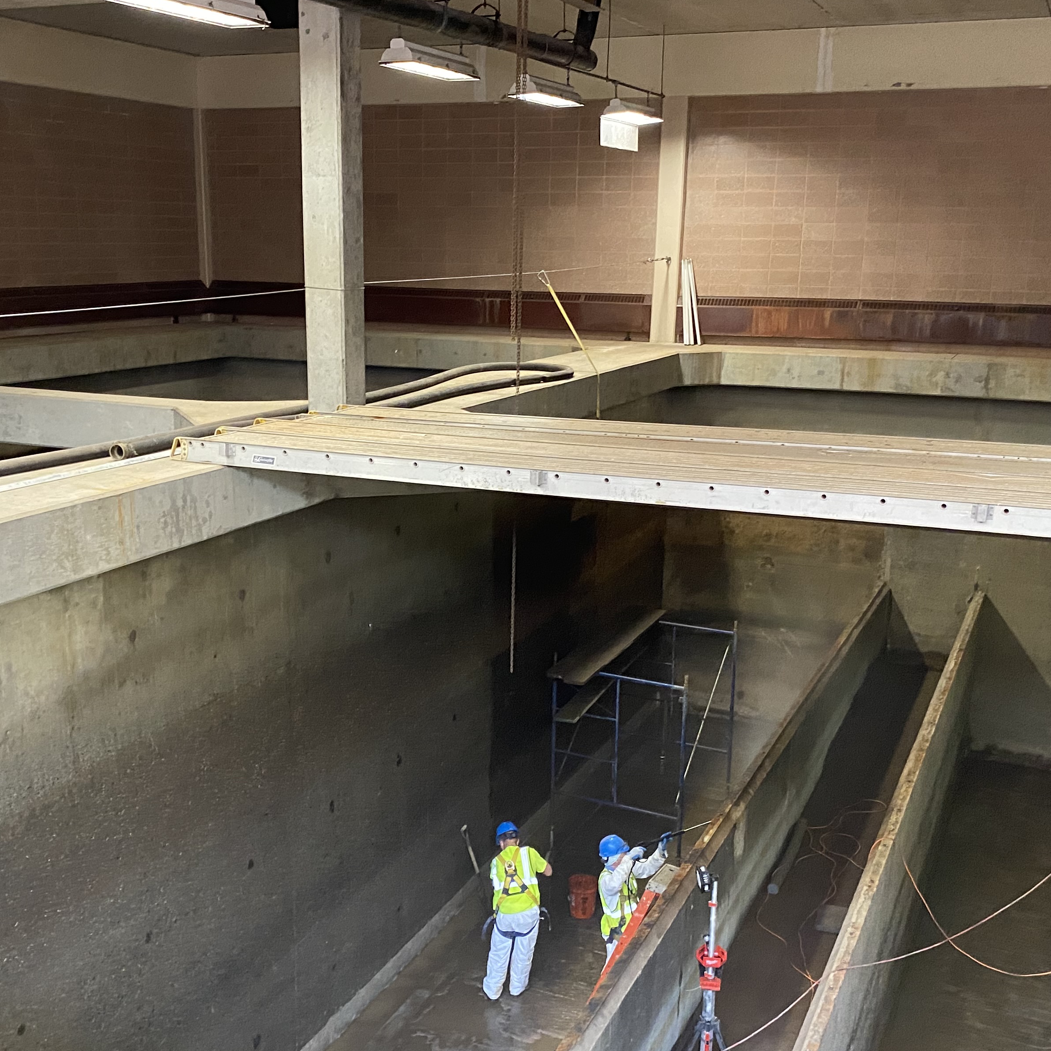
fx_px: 1340
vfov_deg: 42.7
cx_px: 459
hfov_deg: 42.8
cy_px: 602
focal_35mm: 39
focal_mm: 4.25
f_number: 1.8
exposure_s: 1/46
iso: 500
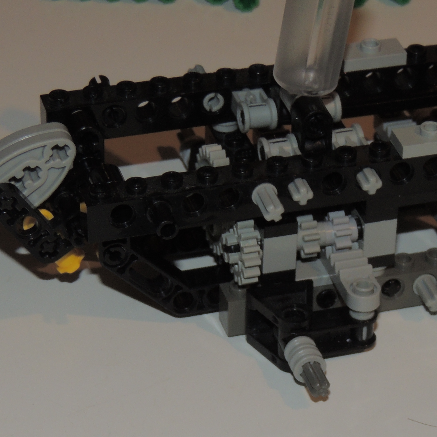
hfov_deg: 12.4
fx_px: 2014
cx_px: 312
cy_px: 356
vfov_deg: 12.3
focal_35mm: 141
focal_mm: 10.7
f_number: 3.7
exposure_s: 1/50
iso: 140
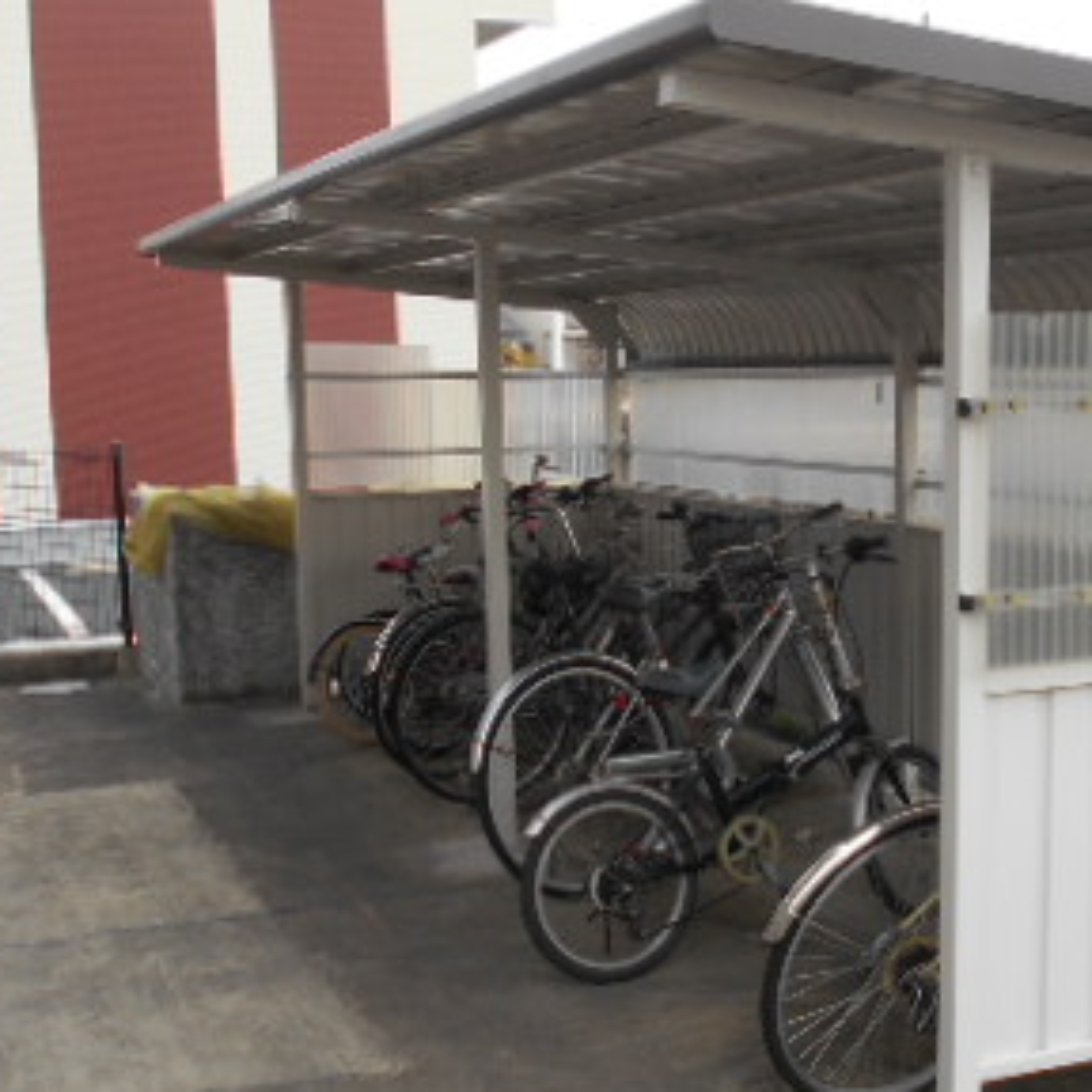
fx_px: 1820
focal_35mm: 51
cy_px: 595
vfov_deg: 33.4
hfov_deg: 33.1
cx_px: 732
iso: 80
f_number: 3.2
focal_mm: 4.6
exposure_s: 1/80
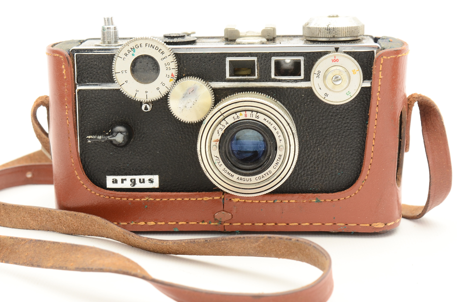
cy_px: 154
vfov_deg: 13.6
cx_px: 198
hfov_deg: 20.4
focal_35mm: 100
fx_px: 1267
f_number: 10
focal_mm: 52
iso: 320
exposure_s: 1/60
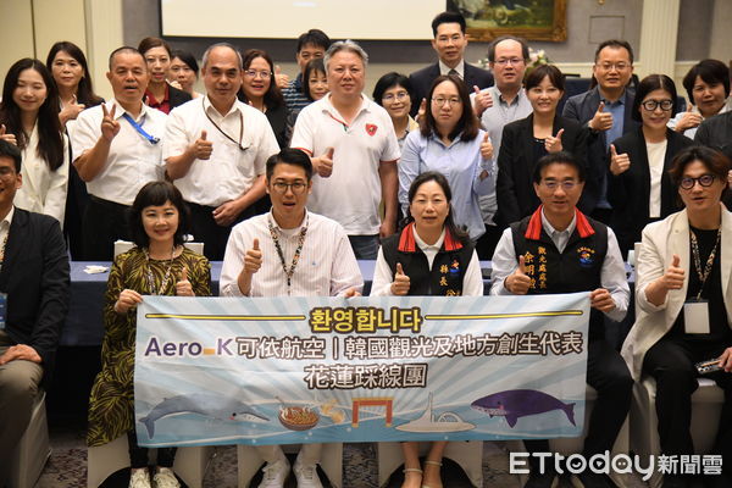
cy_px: 244
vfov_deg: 19.5
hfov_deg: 28.8
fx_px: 1423
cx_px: 366
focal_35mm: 70
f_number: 4
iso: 5000
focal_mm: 70
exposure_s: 1/250
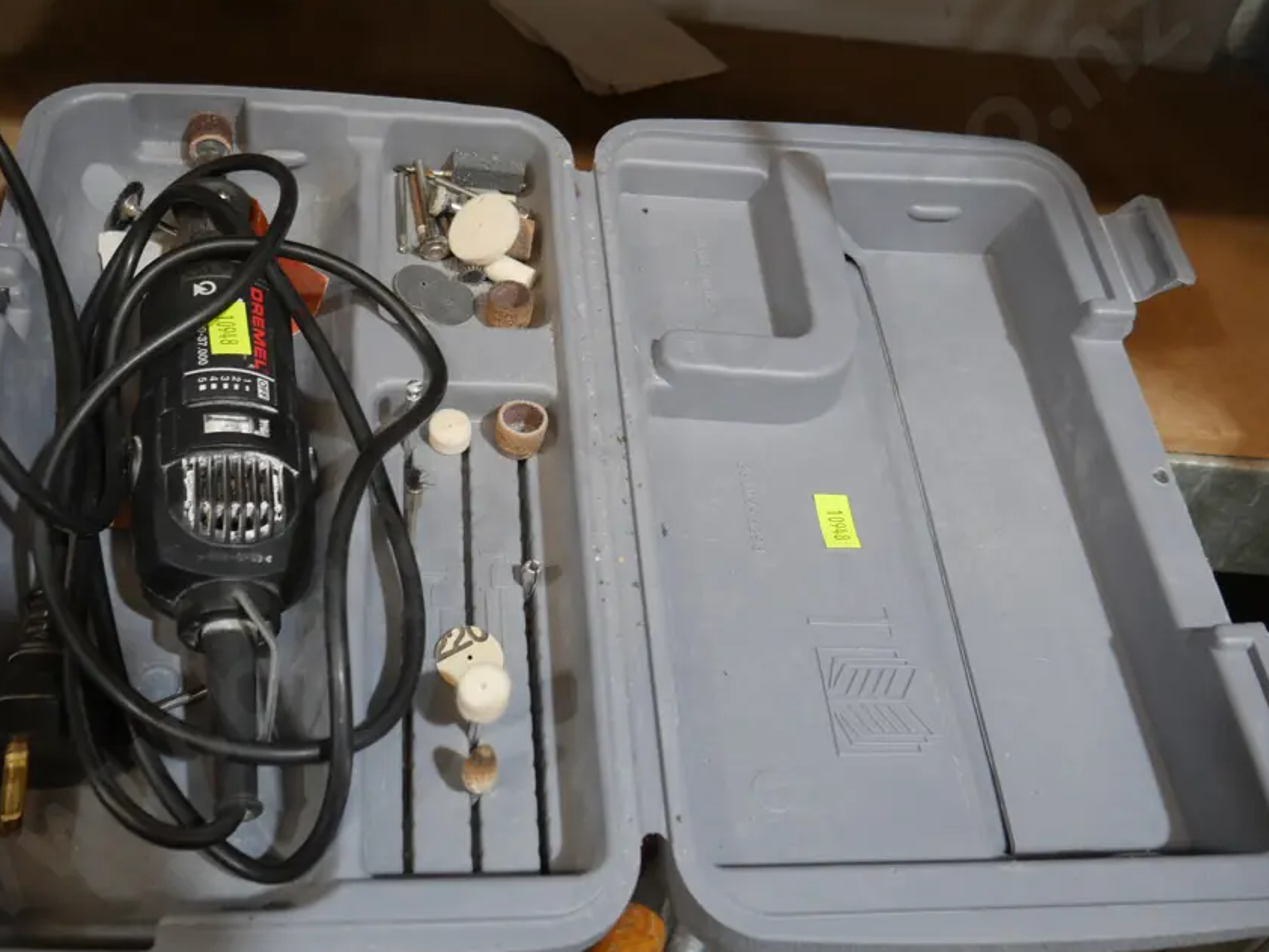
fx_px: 1247
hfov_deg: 53.8
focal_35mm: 34
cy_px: 465
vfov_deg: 41.8
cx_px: 555
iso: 500
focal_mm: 14
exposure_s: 1/60
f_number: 3.5
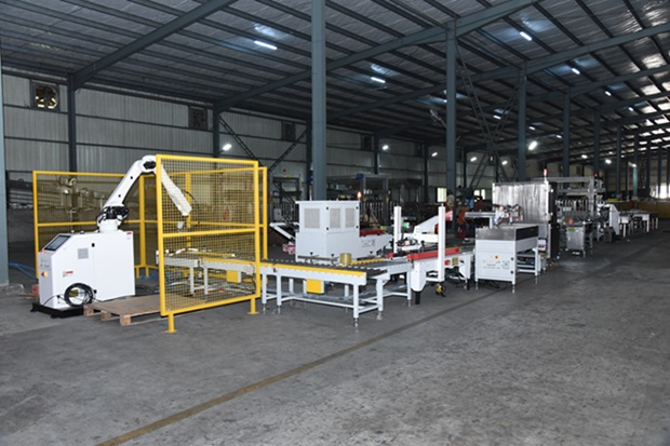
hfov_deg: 61.9
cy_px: 223
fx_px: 558
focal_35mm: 30
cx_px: 335
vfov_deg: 43.6
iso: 3200
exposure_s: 1/100
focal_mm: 30
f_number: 6.3
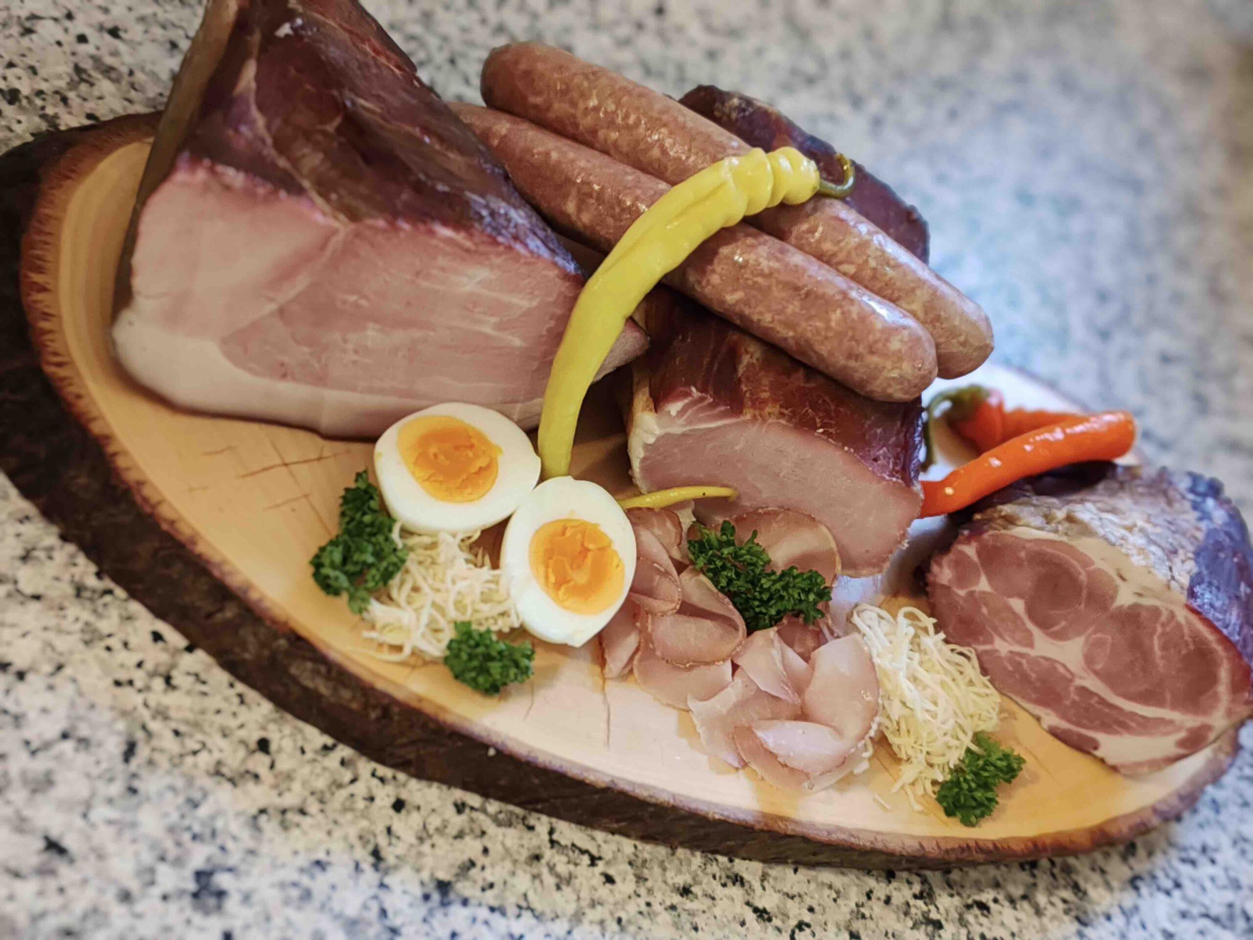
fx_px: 1955
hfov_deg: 35.5
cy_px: 470
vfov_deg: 27.0
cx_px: 626
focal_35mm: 54
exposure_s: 1/50
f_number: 2.4
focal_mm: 6.12
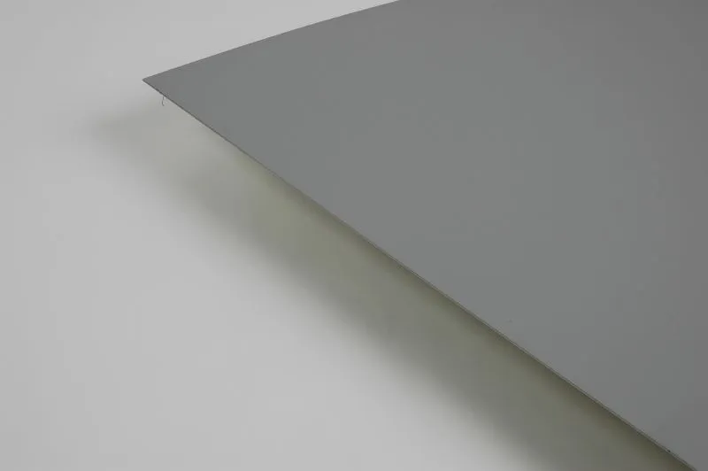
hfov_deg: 27.0
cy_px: 236
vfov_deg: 18.2
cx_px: 354
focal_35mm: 75
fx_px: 1474
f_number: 11
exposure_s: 1/250
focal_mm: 50
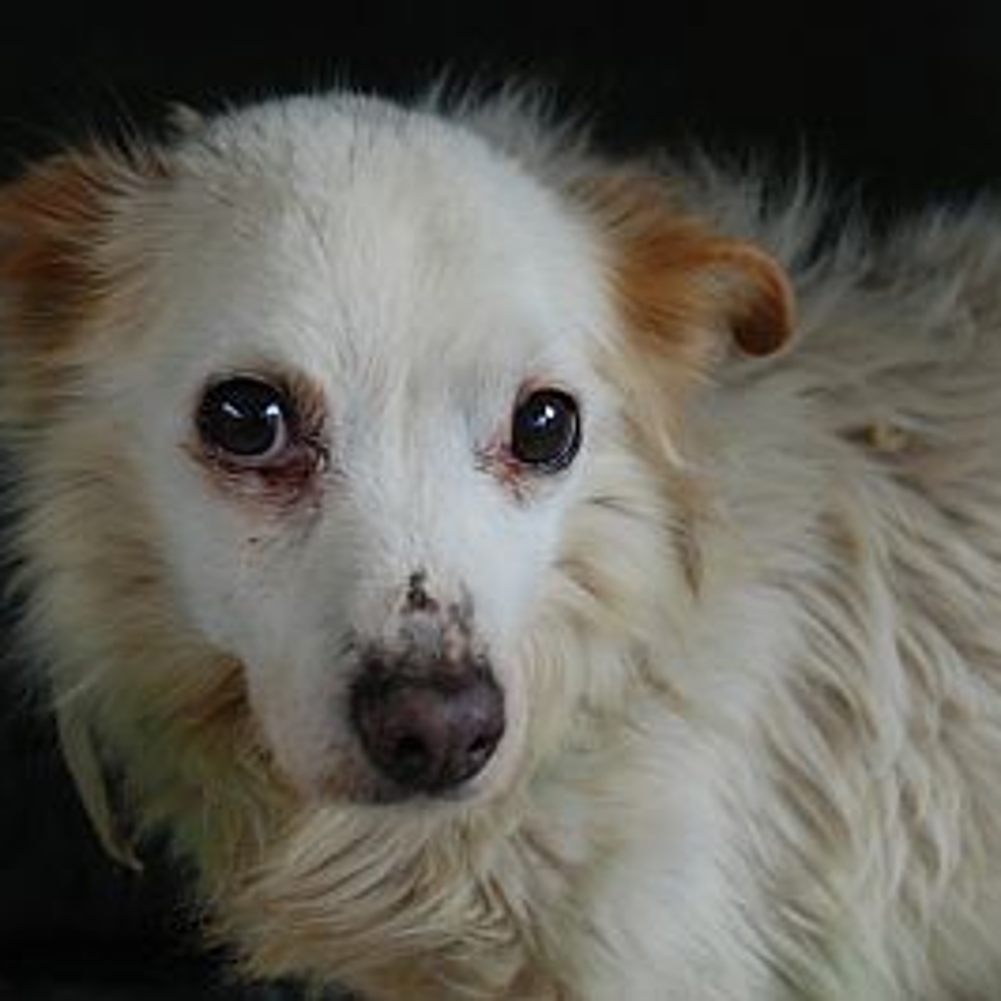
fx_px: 2388
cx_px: 595
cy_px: 500
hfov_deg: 23.6
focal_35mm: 73
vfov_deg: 23.7
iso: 200
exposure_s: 1/50
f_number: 4.5
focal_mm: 38
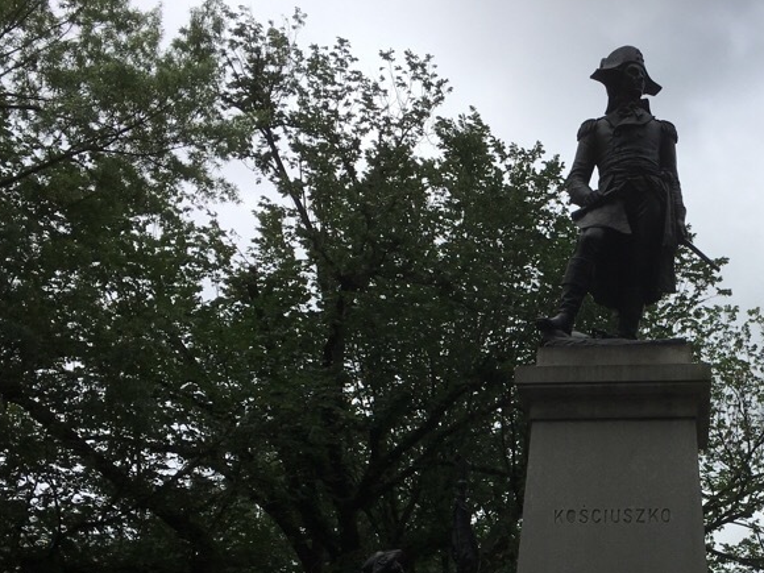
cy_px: 524
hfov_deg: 34.1
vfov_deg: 26.1
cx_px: 644
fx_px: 1192
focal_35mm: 54
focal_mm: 4.15
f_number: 2.2
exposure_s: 1/1789
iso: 25
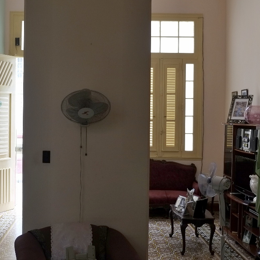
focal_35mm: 53
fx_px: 450
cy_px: 122
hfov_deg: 32.1
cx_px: 107
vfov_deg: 32.2
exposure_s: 1/52
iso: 200
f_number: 3.2
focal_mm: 18
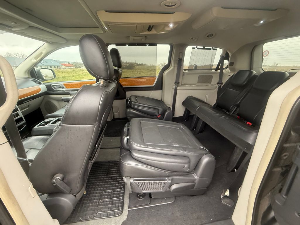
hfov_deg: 102.1
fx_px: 121
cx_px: 150
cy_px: 112
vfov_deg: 85.7
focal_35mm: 14
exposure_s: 1/78
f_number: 2.2
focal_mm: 2.22
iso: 320
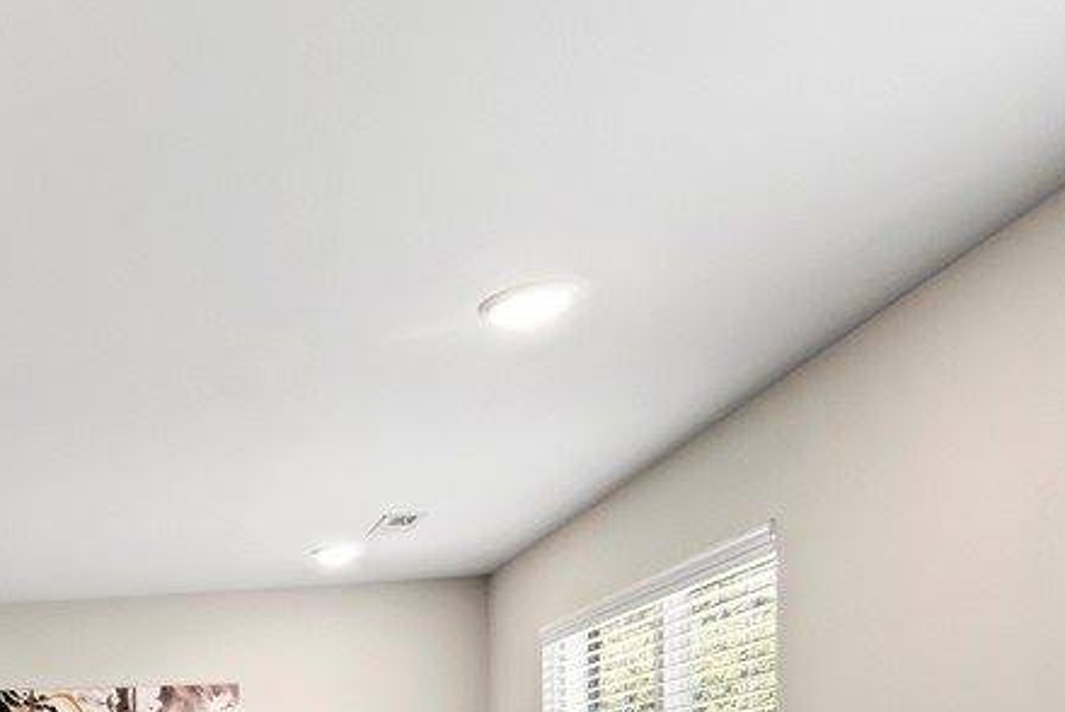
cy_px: 797
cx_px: -203
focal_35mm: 37
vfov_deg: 31.6
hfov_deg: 38.7
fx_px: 1095
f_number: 8
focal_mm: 10
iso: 400
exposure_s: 1/8
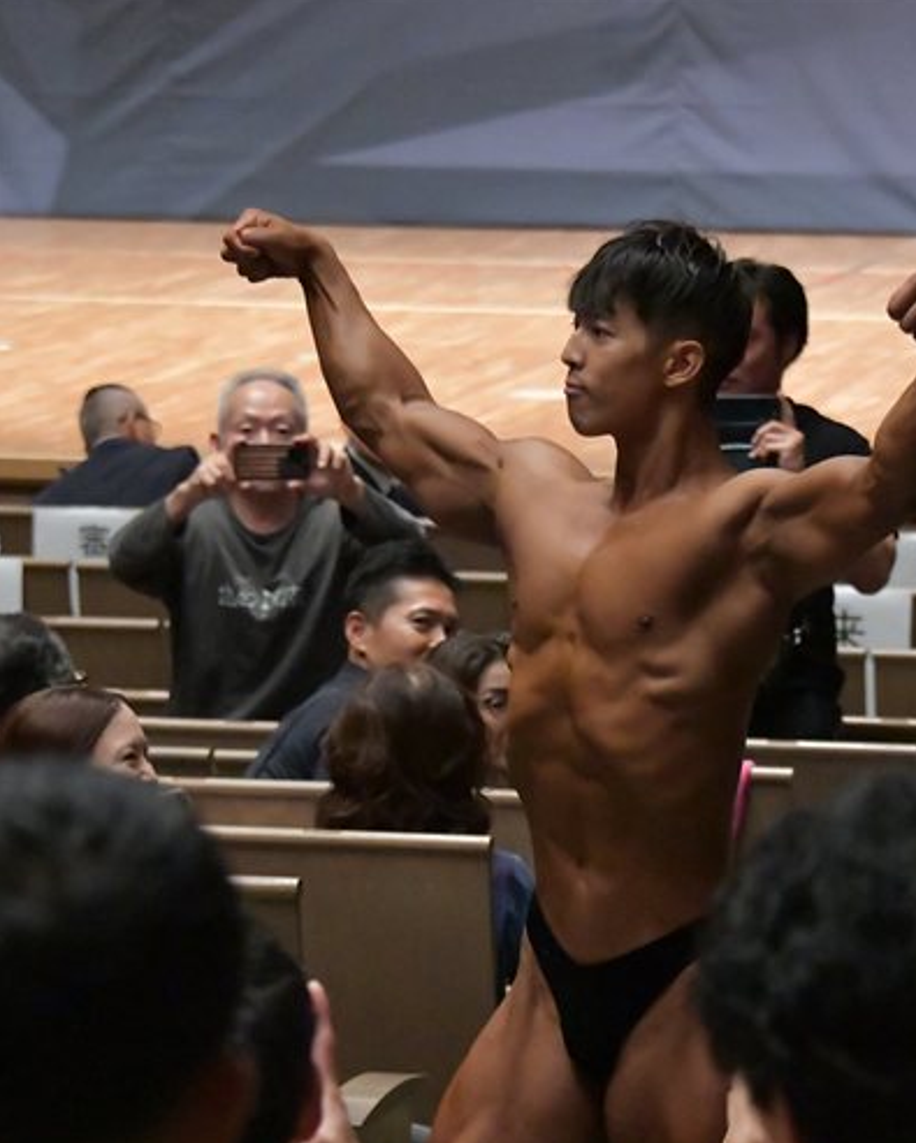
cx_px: 560
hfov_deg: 7.0
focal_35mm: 221
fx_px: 7482
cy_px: 584
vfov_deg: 8.7
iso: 14400
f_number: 5.6
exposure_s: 1/400
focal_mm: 100
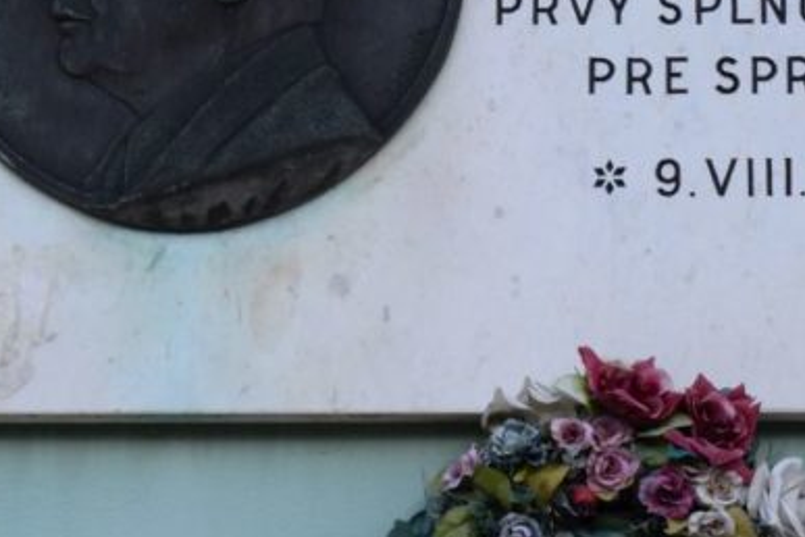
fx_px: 4882
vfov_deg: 6.3
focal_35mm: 218
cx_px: 741
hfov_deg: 9.4
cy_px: 231
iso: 400
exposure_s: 1/250
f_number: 8
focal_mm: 55
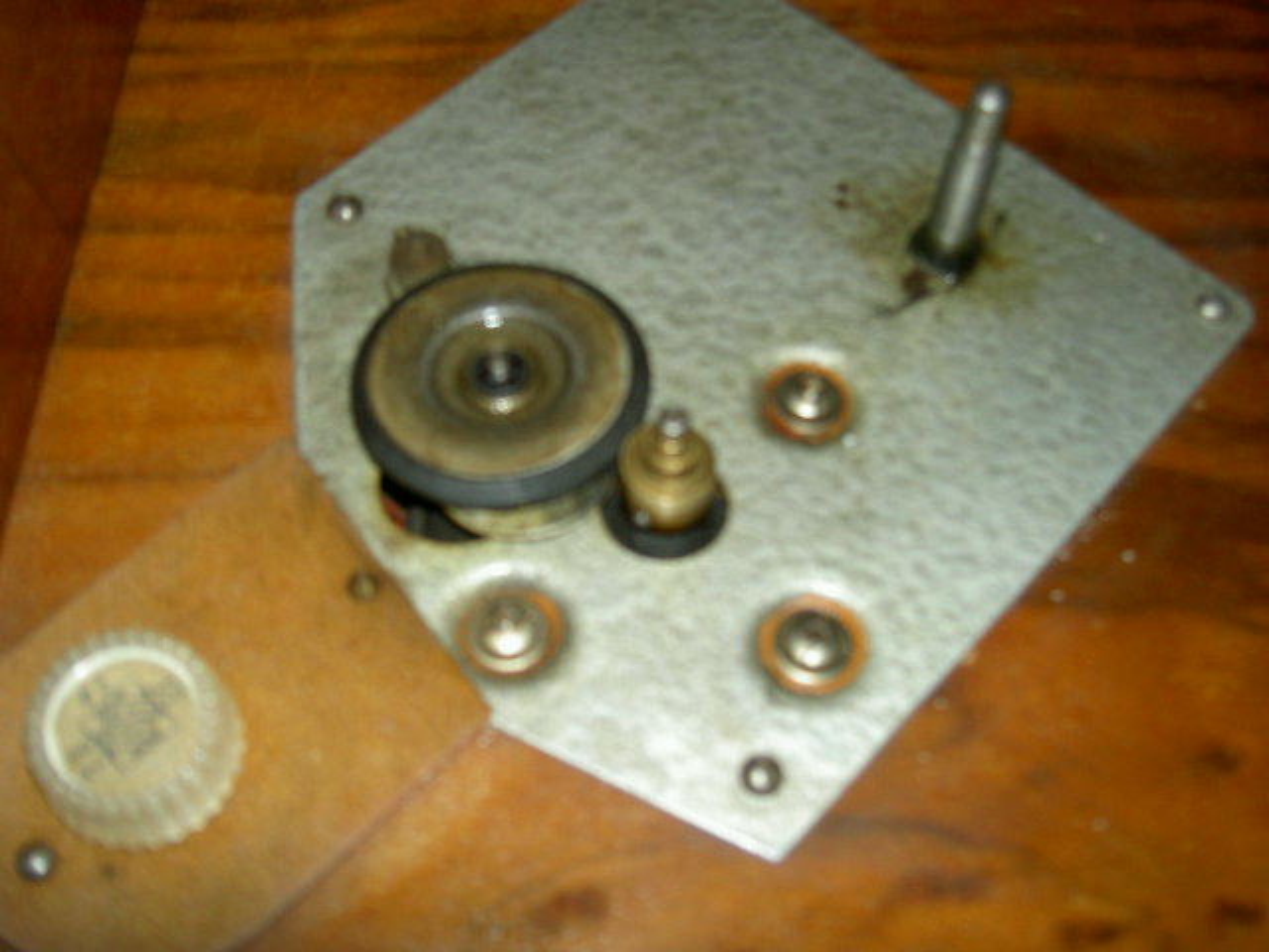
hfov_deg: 47.9
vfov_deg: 36.8
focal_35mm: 39
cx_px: 634
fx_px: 1430
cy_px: 476
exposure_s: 1/59.5
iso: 100
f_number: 2.8
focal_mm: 8
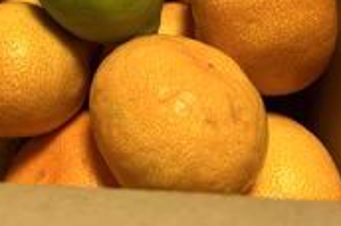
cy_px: -69
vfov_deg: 19.7
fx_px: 596
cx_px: 61
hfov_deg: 31.0
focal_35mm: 63
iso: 200
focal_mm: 5.7
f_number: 1.5
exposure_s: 1/50
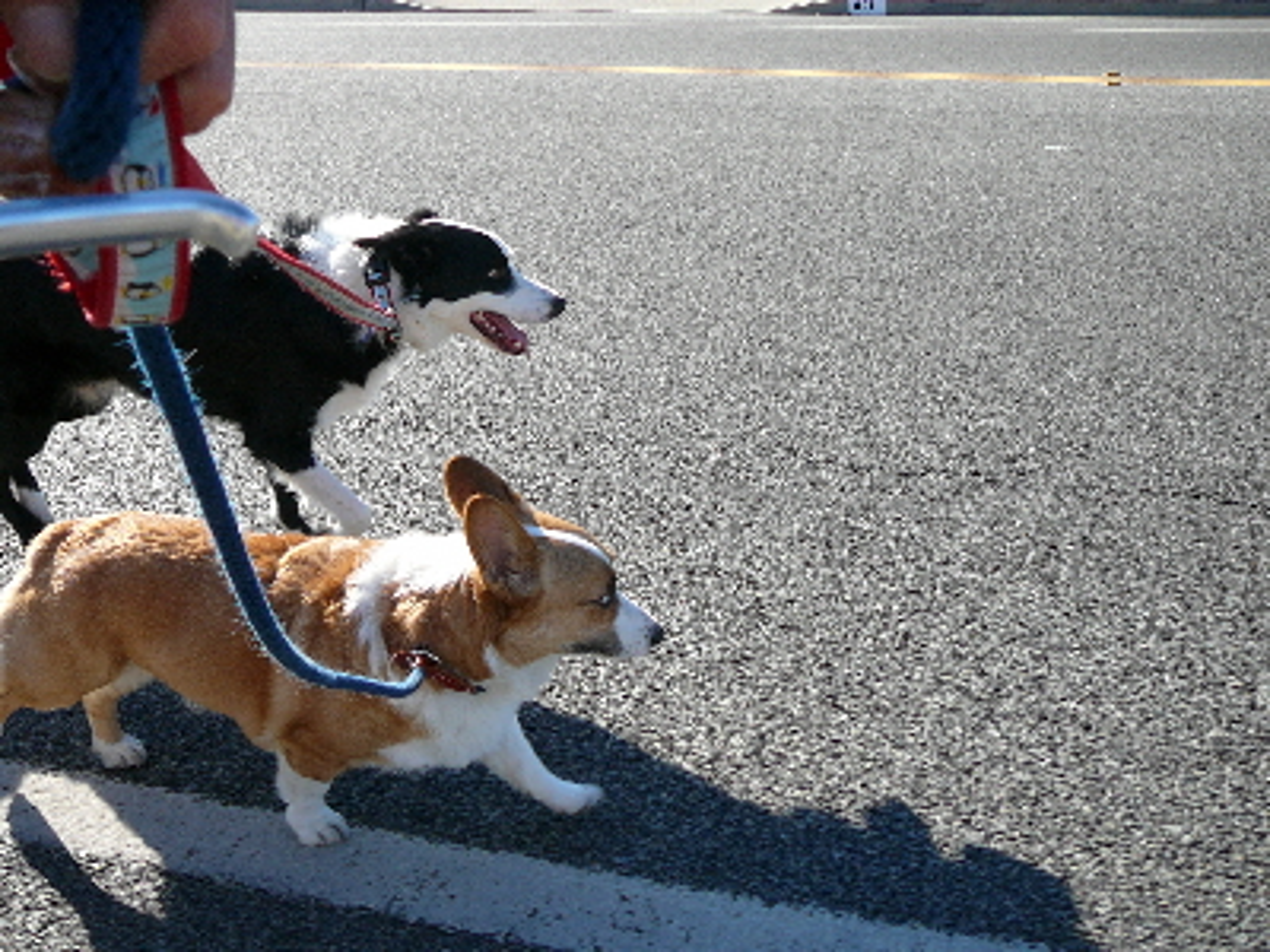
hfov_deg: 52.6
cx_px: 635
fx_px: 1284
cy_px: 476
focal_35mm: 35
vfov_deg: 40.7
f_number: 2.8
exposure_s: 1/640
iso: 80
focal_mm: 5.2
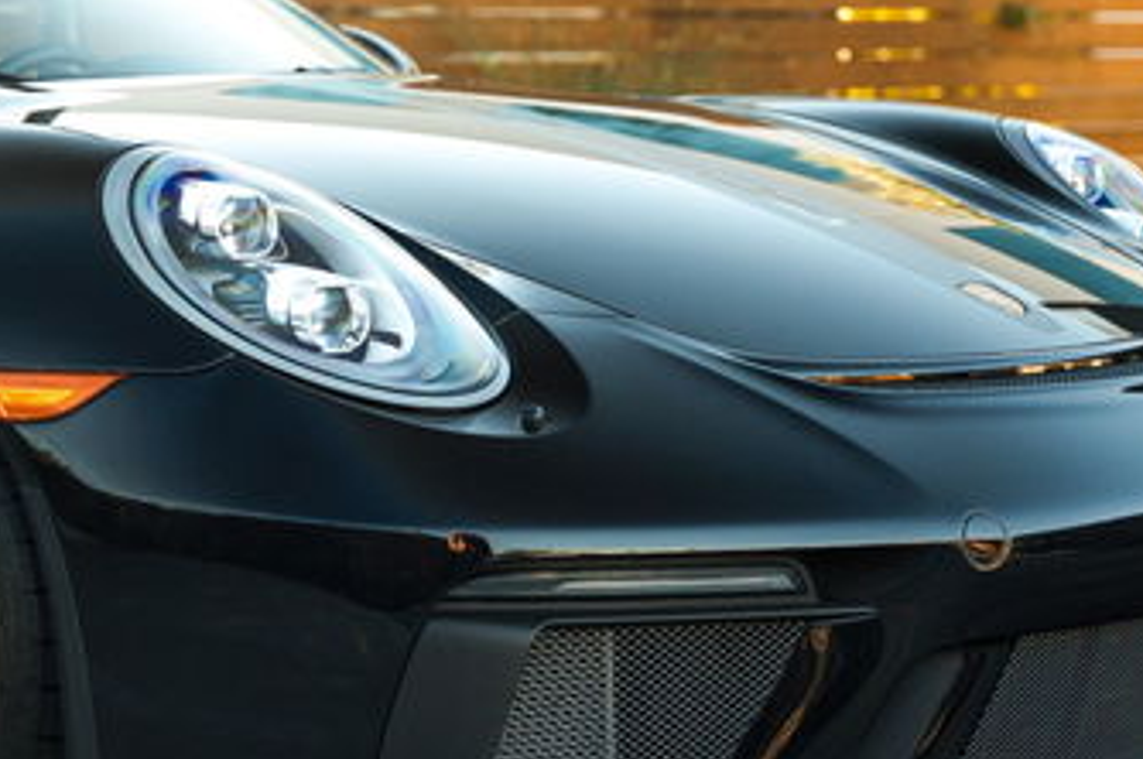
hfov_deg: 18.8
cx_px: 311
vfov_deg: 12.6
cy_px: 350
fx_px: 3440
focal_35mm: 108
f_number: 2.8
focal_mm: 47.2
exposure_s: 1/500
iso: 200
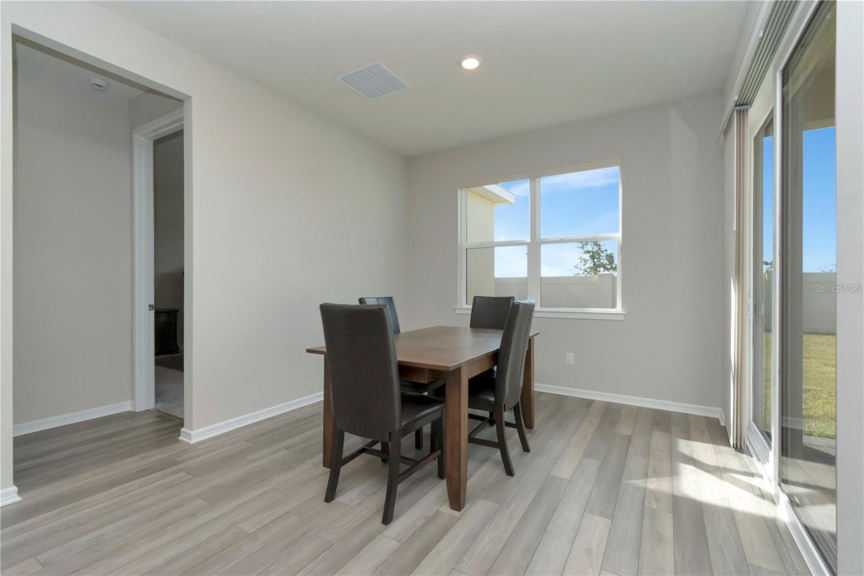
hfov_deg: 100.4
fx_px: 360
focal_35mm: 15
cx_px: 432
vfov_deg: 77.3
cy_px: 288
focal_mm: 10
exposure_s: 1/200
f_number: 14
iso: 800
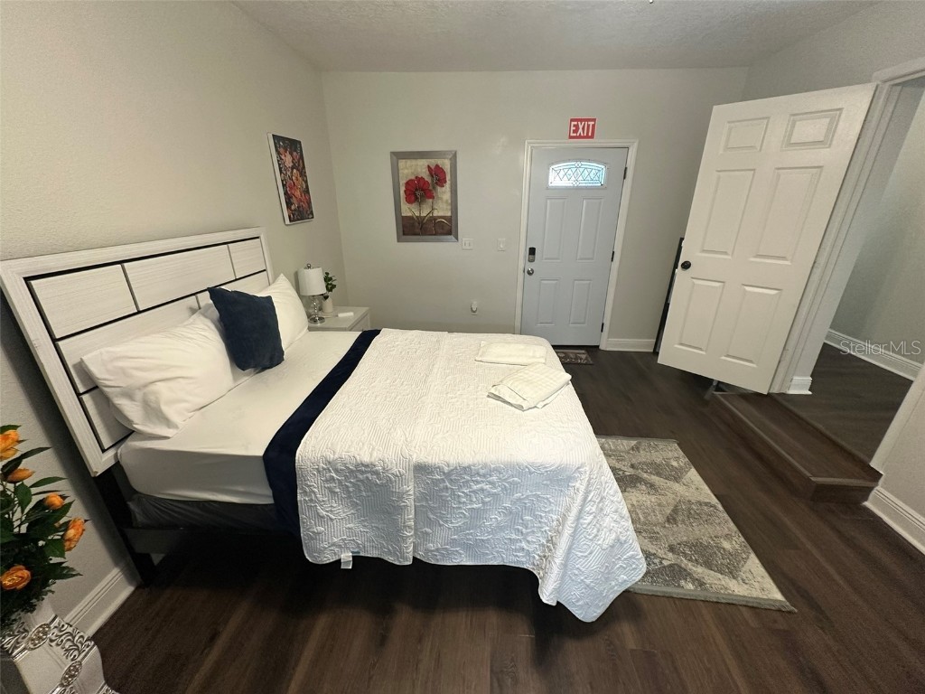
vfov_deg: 85.7
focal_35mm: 14
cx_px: 462
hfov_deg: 102.1
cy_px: 347
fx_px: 374
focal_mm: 2.22
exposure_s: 1/60
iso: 250
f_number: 2.2
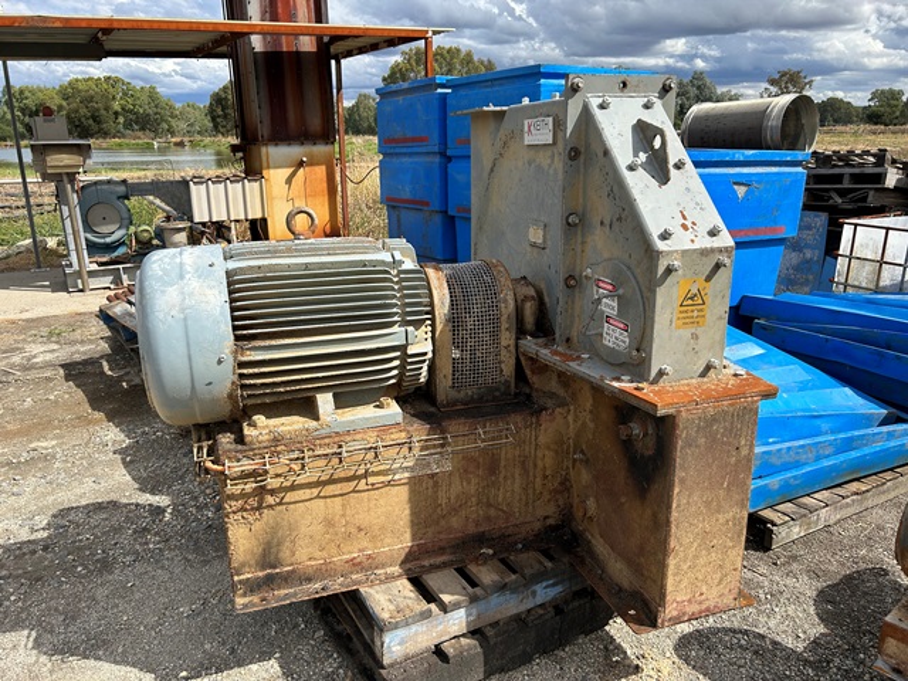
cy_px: 340
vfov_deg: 53.1
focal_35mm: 26
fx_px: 682
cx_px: 454
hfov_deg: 67.3
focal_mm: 5.7
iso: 50
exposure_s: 1/3165
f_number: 1.5
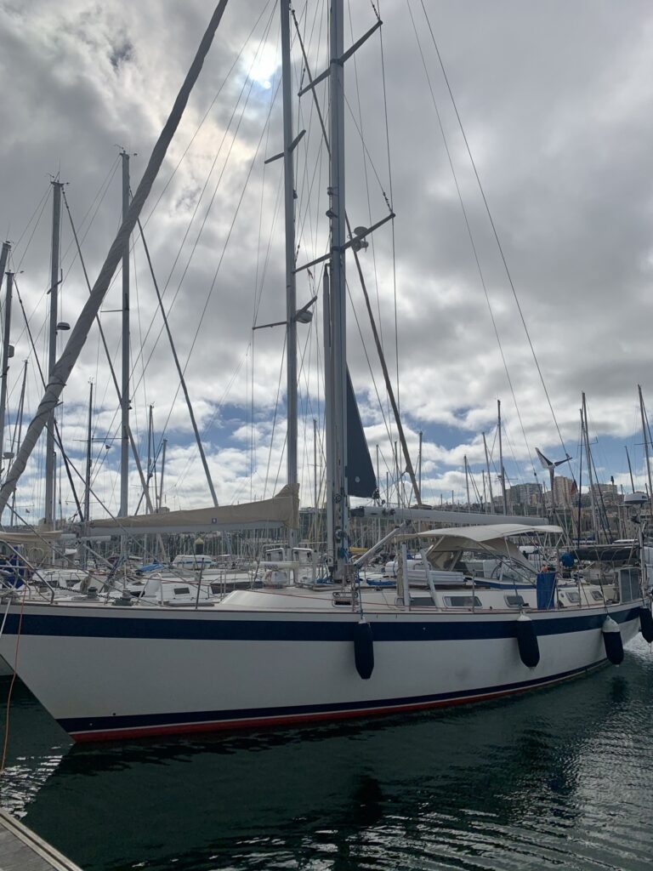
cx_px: 326
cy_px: 436
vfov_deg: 67.3
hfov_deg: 53.1
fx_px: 654
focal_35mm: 26
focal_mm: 4.25
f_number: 1.8
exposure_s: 1/11765
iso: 25
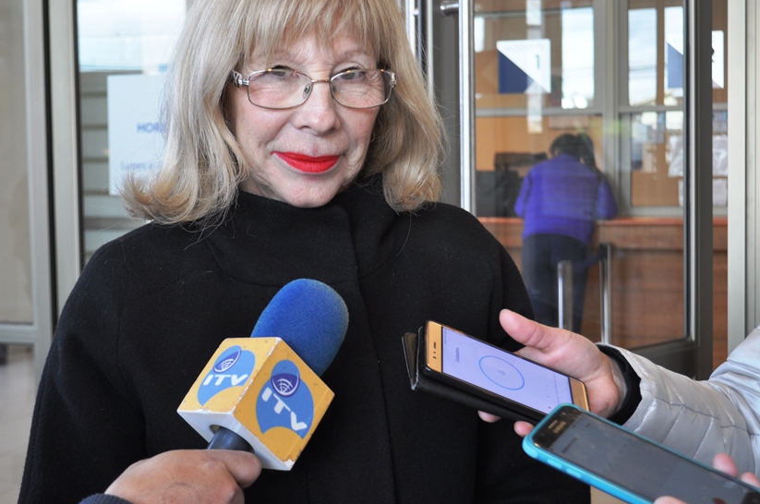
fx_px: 1180
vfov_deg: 24.1
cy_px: 212
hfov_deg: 35.7
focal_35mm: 56
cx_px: 377
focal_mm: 30
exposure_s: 1/60
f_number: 4.5
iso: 400
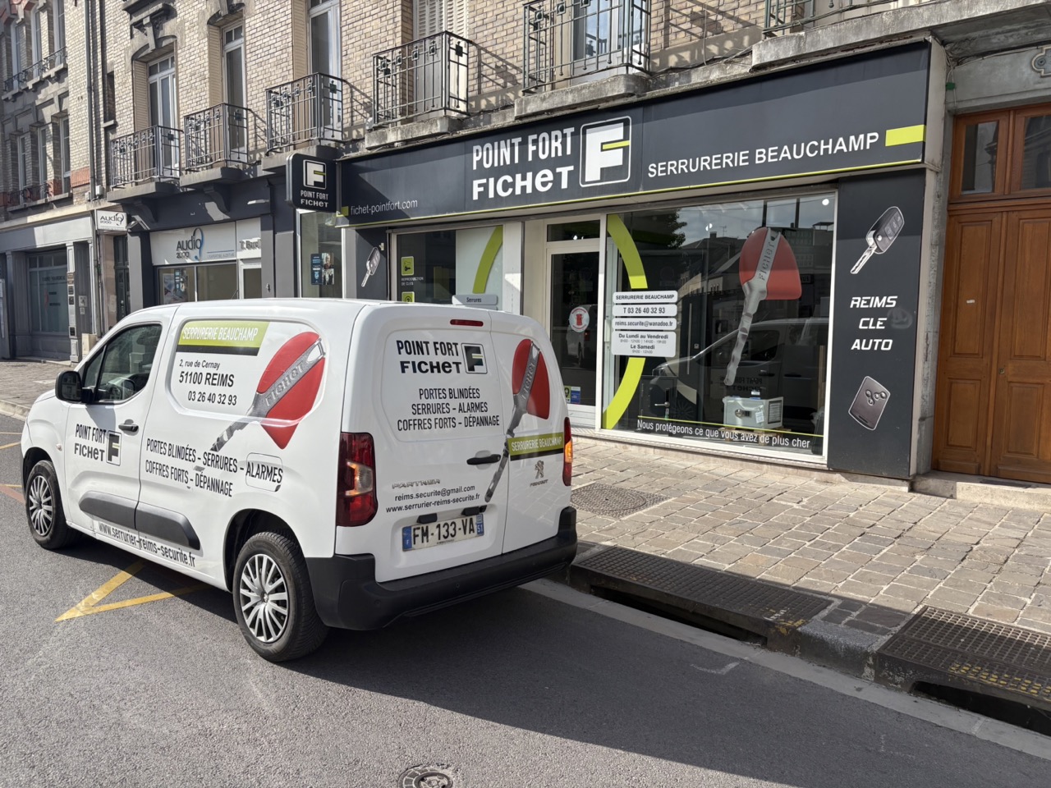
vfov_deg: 53.1
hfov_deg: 67.3
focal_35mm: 26
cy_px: 394
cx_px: 526
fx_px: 789
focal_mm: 5.96
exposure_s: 1/2538
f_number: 1.6
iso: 50
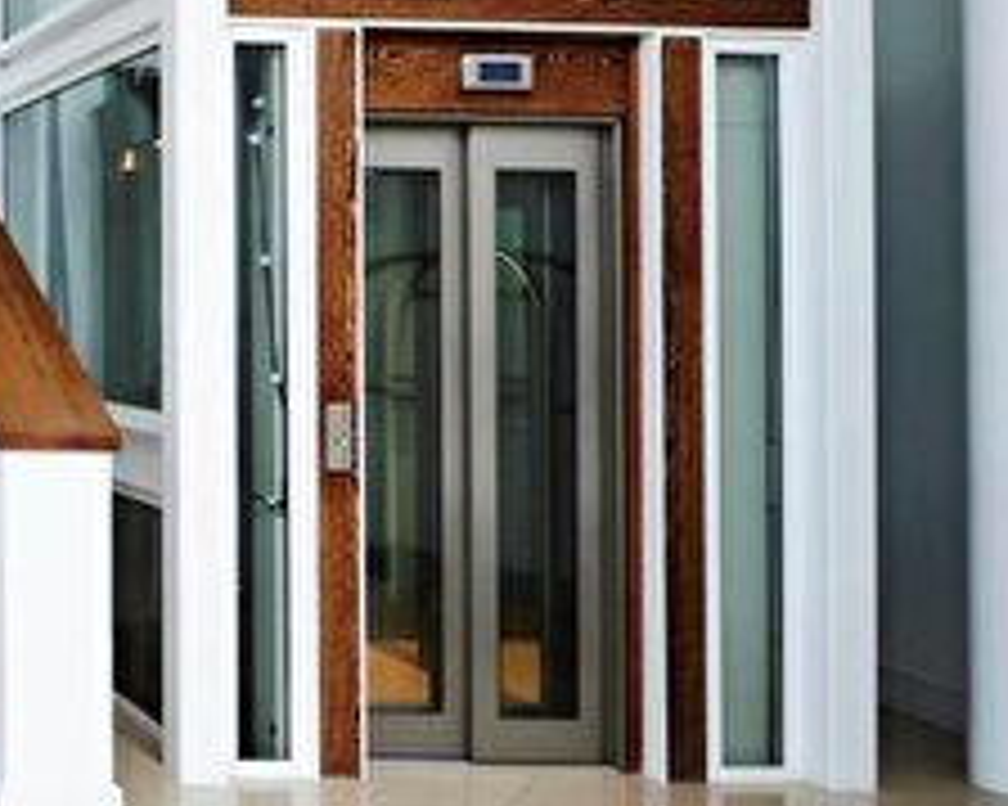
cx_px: -342
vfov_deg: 33.7
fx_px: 1312
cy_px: 239
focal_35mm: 44
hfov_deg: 31.2
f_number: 5
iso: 400
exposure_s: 1/100
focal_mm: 10
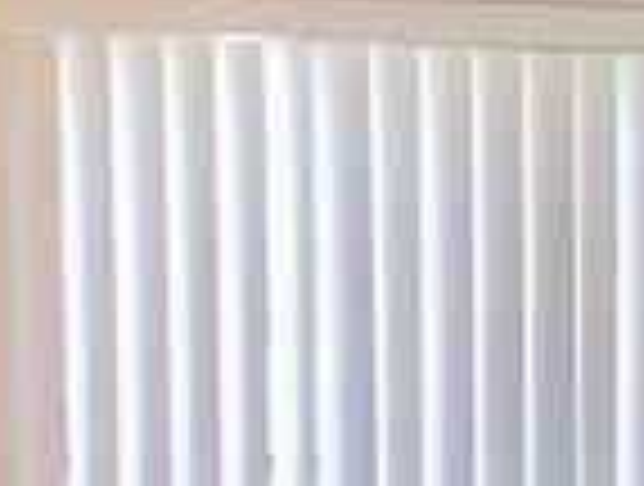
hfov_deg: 9.2
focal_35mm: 207
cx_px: 1018
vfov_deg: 7.0
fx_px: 3861
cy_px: 850
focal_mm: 4.15
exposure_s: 1/15
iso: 40
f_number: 2.2
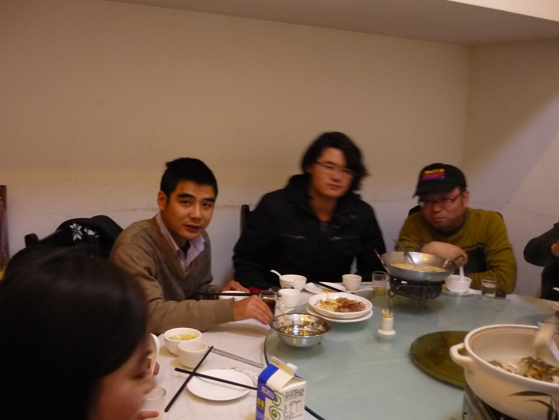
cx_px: 274
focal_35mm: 34
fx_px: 549
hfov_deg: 54.0
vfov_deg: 41.8
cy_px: 211
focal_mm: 5.5
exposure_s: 1/8
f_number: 2.8
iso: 400
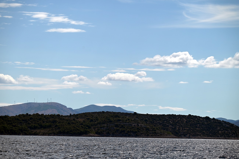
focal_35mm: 165
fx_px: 1095
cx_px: 120
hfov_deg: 12.5
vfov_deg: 8.3
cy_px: 80
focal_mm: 165
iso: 100
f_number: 7.1
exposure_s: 1/1600
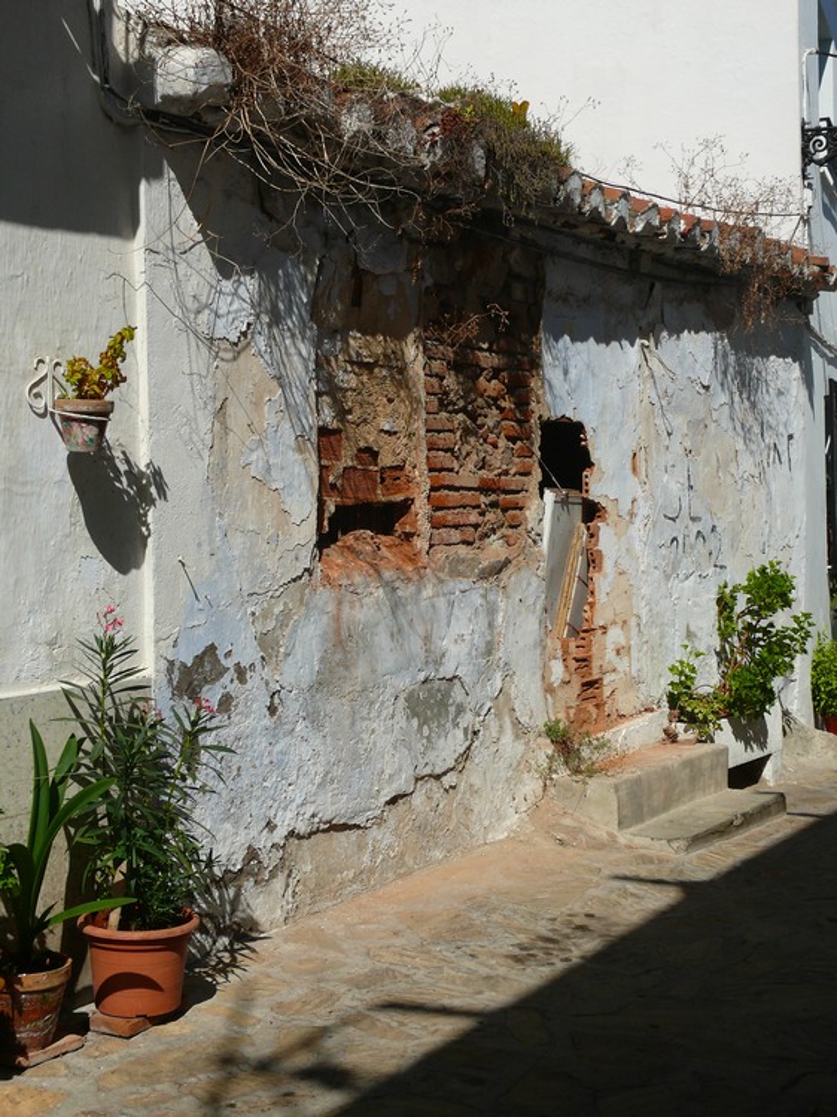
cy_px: 558
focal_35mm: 50
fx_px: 1613
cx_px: 418
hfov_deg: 29.1
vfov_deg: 38.2
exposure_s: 1/320
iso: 100
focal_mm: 10.7
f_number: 5.6
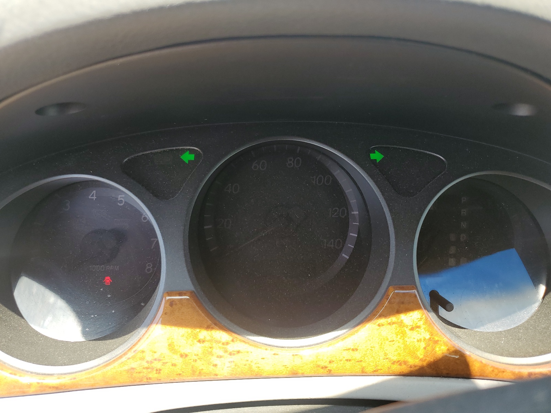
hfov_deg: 67.3
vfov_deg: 53.1
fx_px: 414
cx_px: 276
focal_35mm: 26
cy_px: 206
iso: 50
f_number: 1.5
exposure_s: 1/250
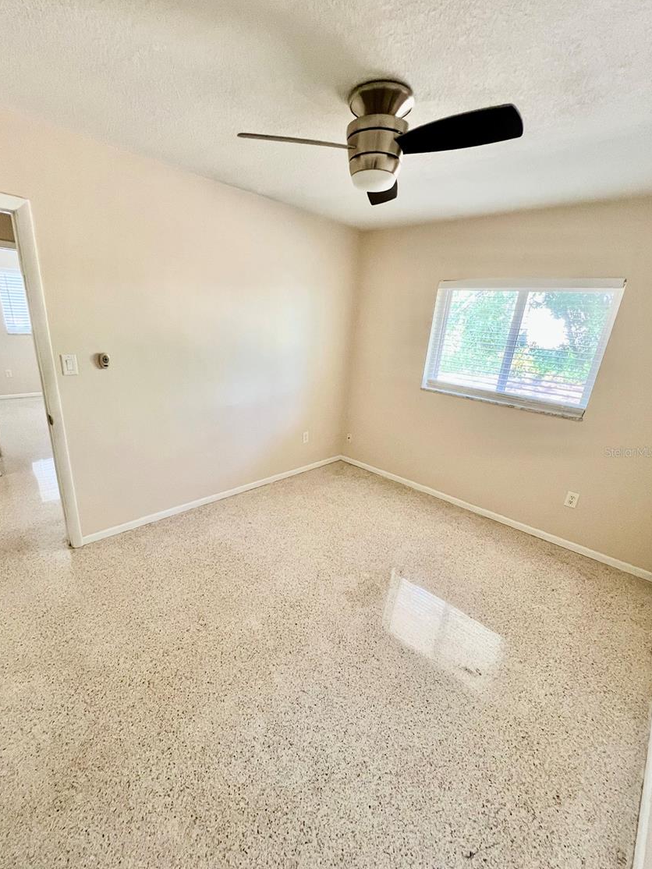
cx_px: 309
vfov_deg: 102.0
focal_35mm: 14
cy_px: 452
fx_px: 351
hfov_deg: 85.6
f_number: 1.8
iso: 320
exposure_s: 1/60
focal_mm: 1.57
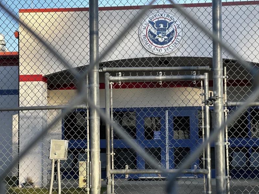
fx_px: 583
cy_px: 96
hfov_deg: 25.0
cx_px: 129
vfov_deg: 18.9
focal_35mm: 78
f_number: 2.8
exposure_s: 1/183
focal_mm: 9
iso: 32
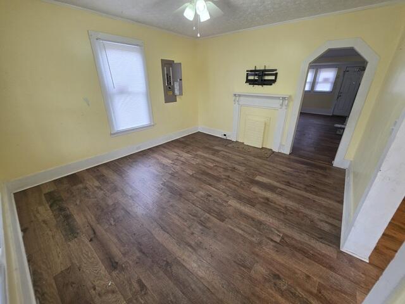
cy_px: 152
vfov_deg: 89.9
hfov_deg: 106.2
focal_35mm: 13
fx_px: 152
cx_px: 202
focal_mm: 2.2
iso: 125
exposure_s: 1/120
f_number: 1.9
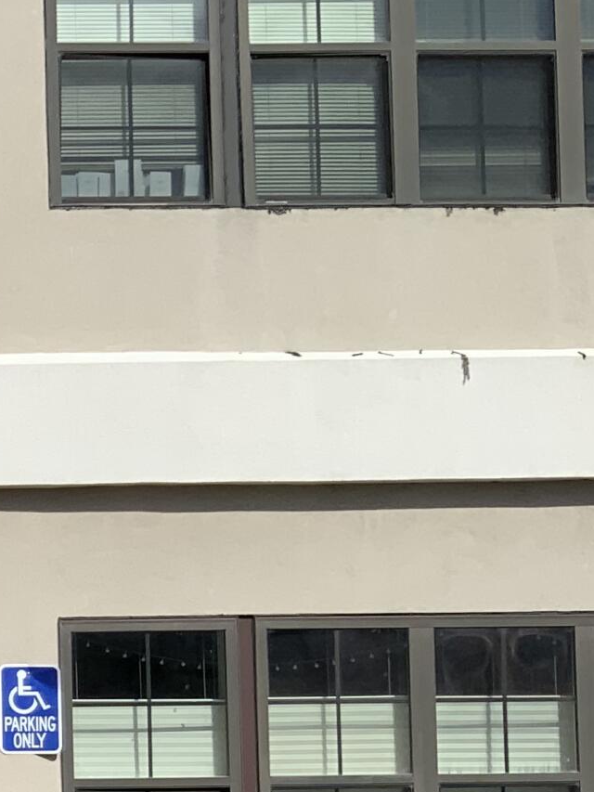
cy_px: 669
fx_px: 2333
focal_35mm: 102
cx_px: -729
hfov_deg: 12.2
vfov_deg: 19.0
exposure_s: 1/3534
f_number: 1.8
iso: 16
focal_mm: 3
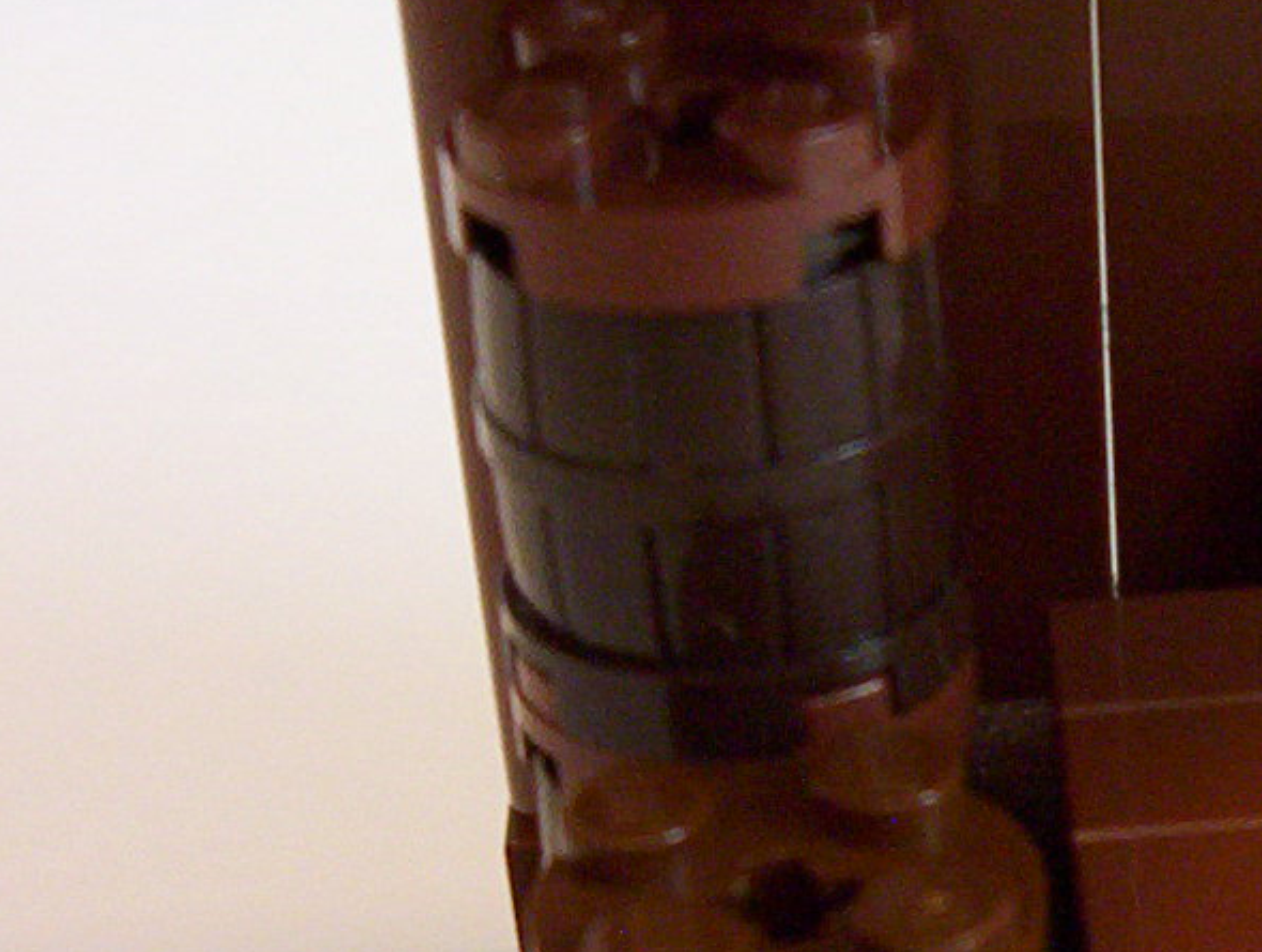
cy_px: 759
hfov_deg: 15.9
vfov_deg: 12.4
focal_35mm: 119
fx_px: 4347
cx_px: 1469
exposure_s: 1/23.1
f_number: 2.73
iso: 200
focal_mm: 5.77
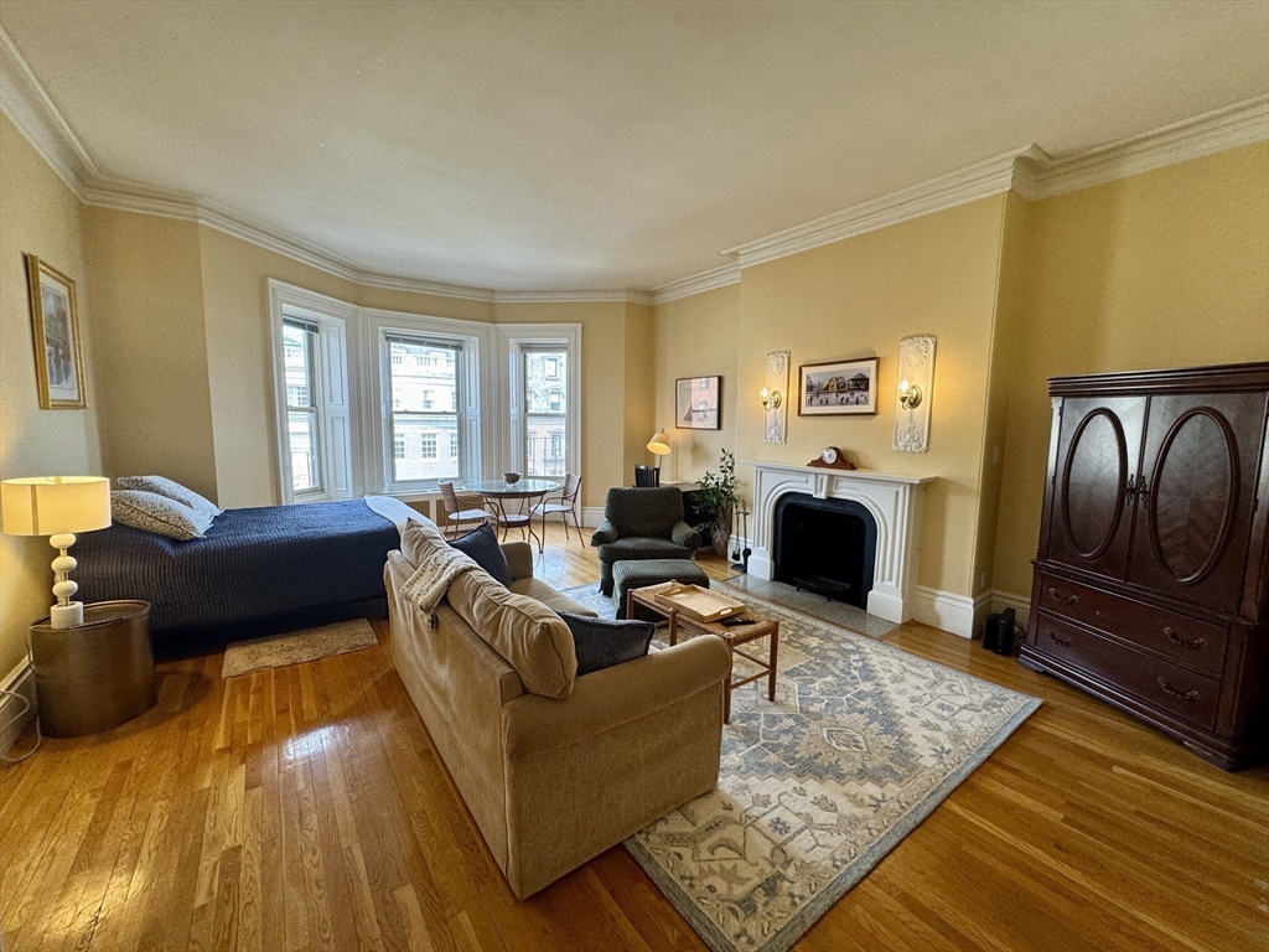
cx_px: 634
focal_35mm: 14
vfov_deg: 85.7
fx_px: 513
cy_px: 476
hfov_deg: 102.1
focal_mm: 2.22
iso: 160
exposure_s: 1/120
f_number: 2.2
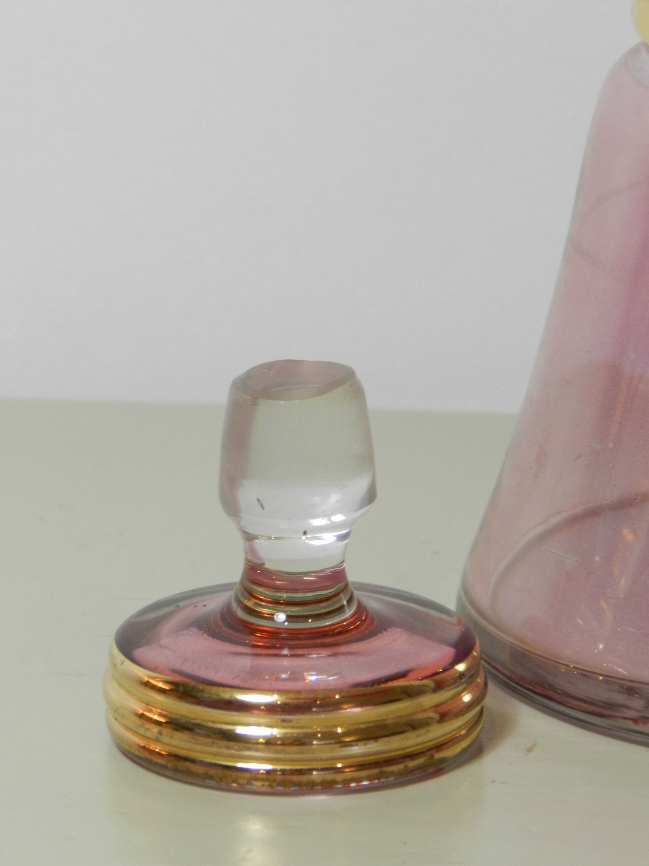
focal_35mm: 215
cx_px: 324
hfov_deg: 6.9
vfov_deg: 9.2
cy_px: 433
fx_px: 5375
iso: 400
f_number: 5.6
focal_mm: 38.2
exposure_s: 1/25
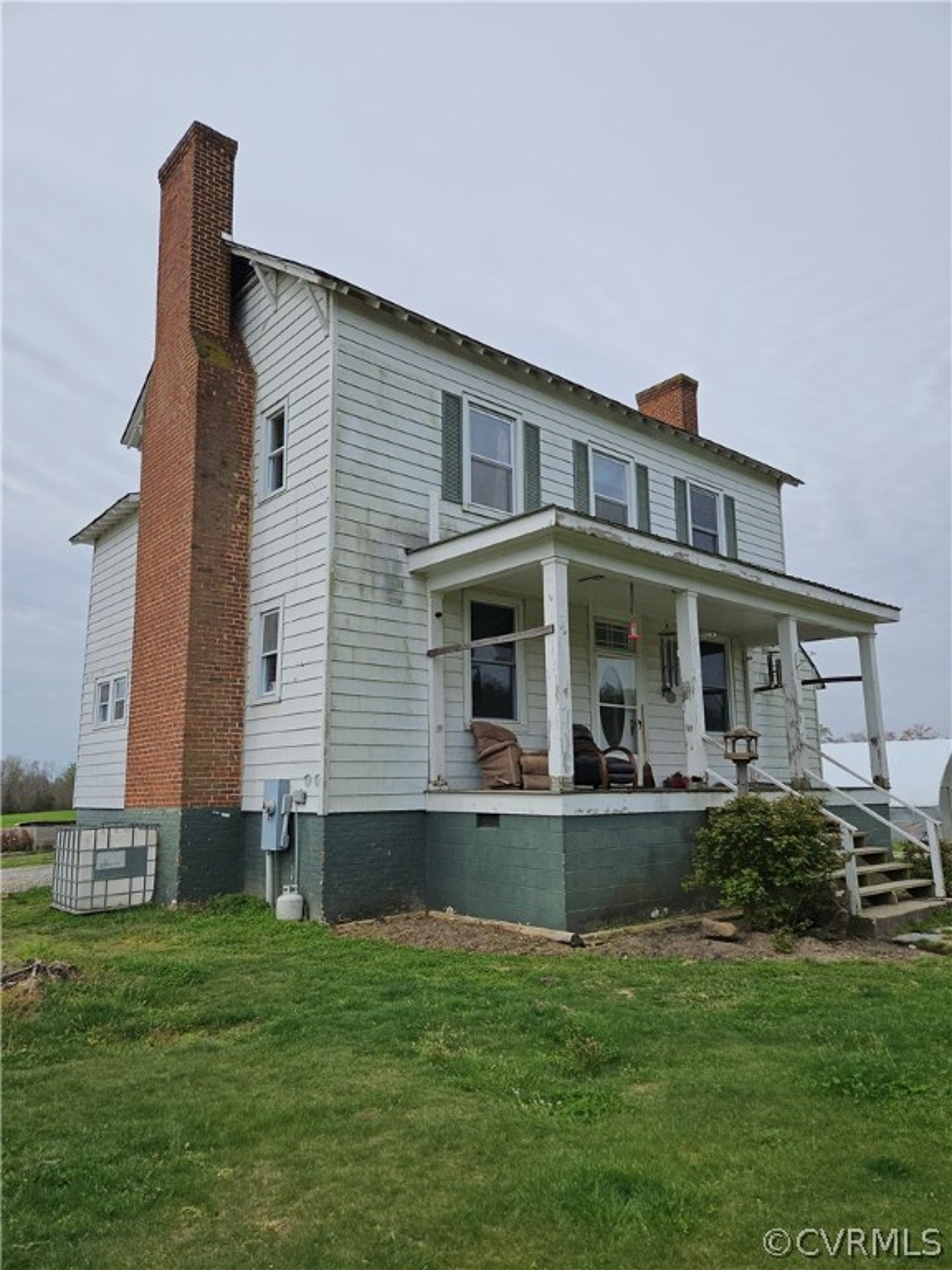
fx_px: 843
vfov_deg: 73.9
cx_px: 476
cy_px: 635
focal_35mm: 23
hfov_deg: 58.9
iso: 25
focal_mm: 5.4
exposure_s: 1/2897
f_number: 1.8
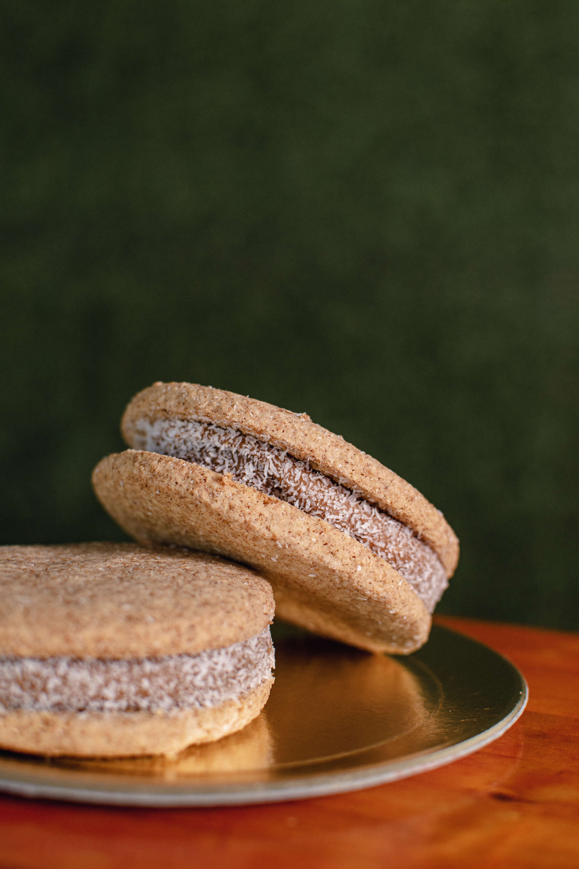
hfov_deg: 25.8
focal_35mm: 52
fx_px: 1266
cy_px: 434
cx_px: 290
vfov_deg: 37.9
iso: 200
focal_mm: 35
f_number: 3.2
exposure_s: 1/200
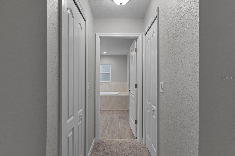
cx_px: 118
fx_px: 117
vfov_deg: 67.4
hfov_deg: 90.0
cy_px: 78
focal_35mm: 18
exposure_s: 1.6
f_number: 8
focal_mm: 12
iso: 500
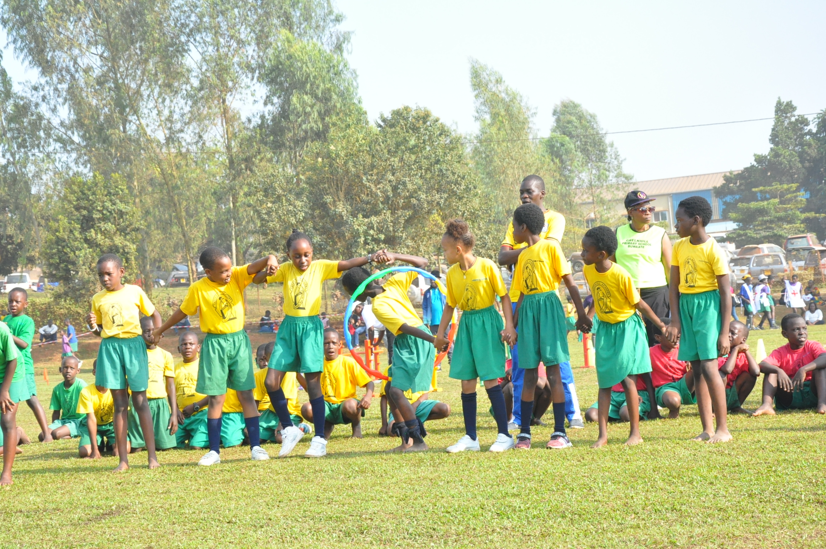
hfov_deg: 26.0
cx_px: 413
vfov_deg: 17.4
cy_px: 274
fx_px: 1787
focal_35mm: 78
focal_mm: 52
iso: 1600
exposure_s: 1/800
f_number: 7.1
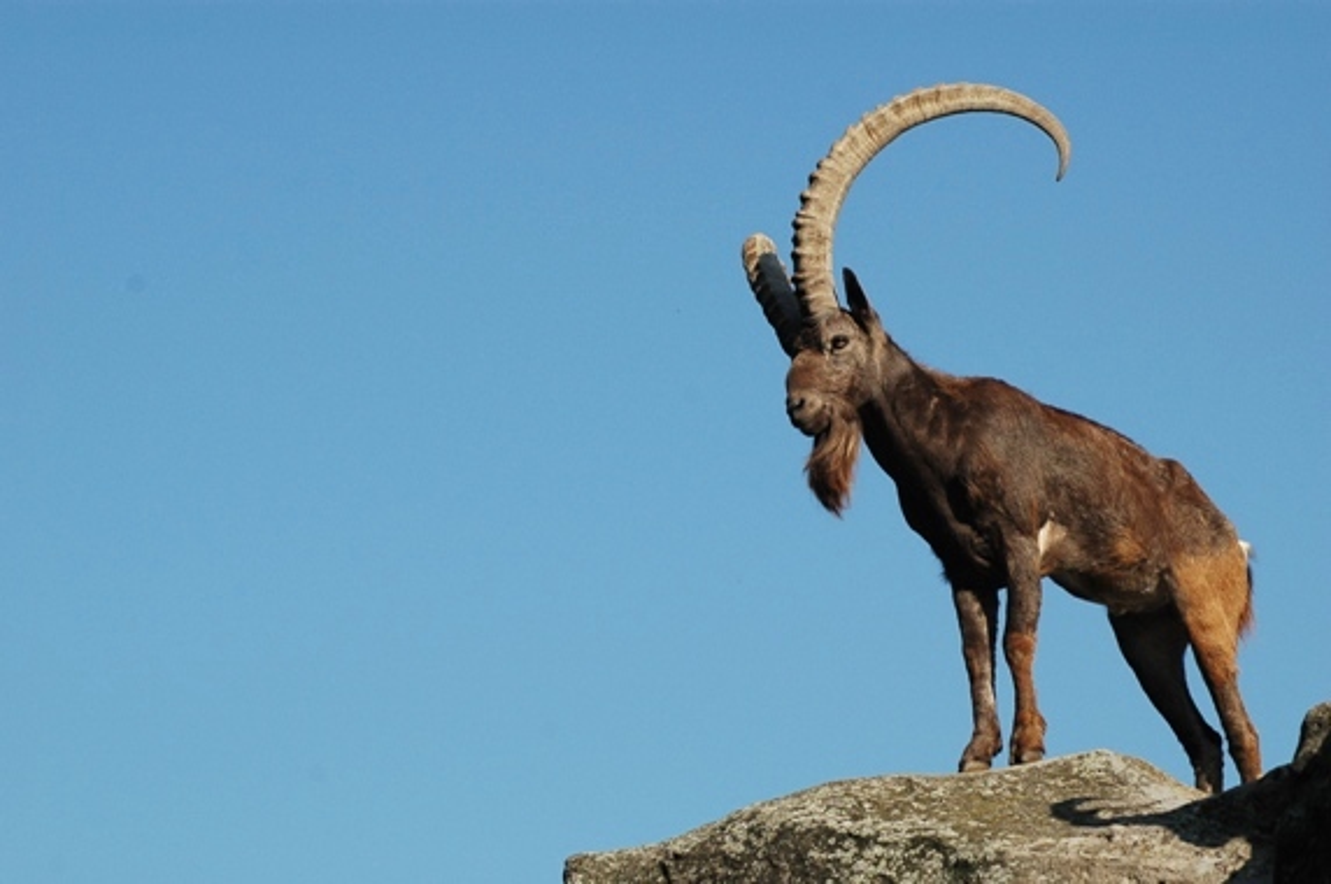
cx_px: 666
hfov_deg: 13.7
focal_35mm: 150
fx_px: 5539
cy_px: 442
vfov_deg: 9.1
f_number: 6.3
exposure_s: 1/1250
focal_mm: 100
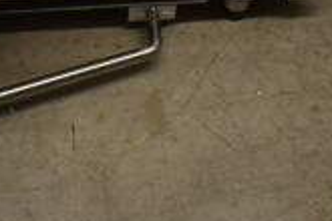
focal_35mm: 100
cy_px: -179
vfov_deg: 12.5
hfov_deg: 20.2
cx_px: 66
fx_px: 922
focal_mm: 18
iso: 640
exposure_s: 1/30
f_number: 3.5
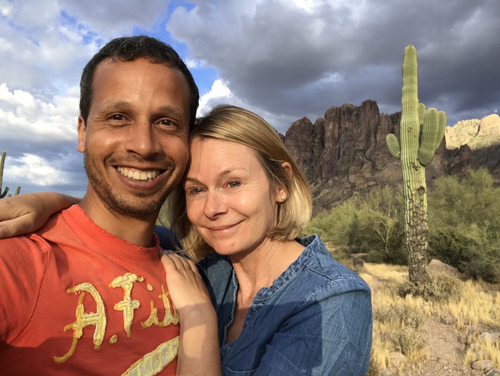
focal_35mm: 32
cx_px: 250
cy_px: 188
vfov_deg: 44.2
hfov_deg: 56.8
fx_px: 463
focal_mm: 2.87
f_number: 2.2
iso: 25
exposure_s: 1/448
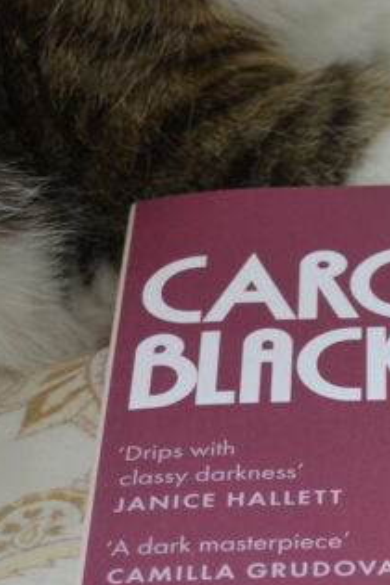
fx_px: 1901
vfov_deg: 16.9
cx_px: 476
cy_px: 650
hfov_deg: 11.5
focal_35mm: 117
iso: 400
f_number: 4
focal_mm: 24
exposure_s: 1/80
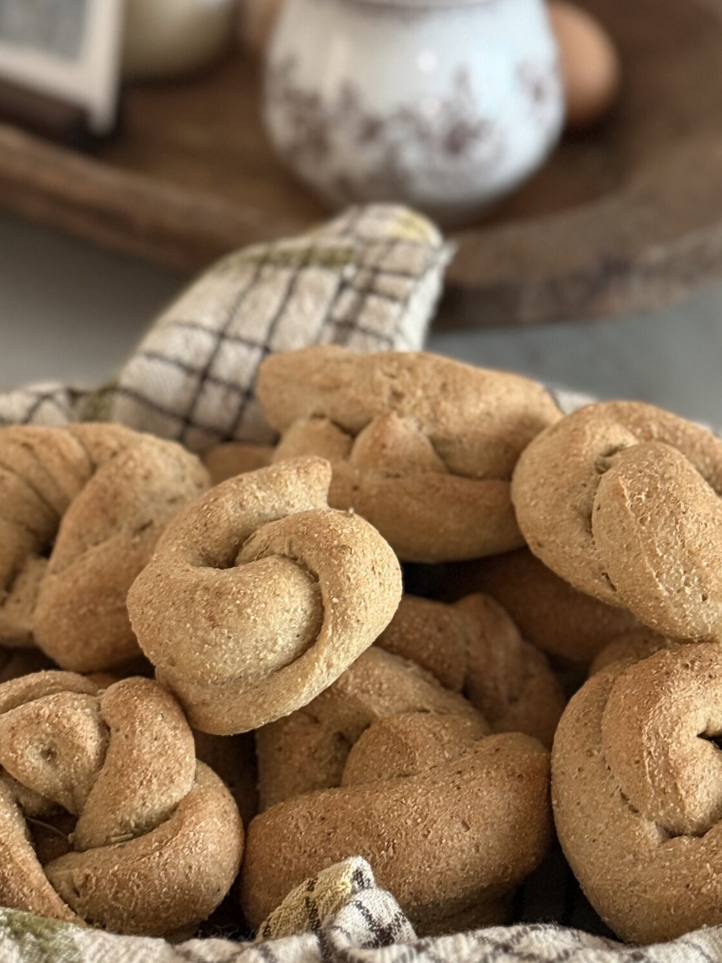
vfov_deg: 23.8
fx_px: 2281
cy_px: 569
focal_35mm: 82
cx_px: 412
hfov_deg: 18.0
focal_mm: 6.76
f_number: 1.78
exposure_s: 1/35
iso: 500
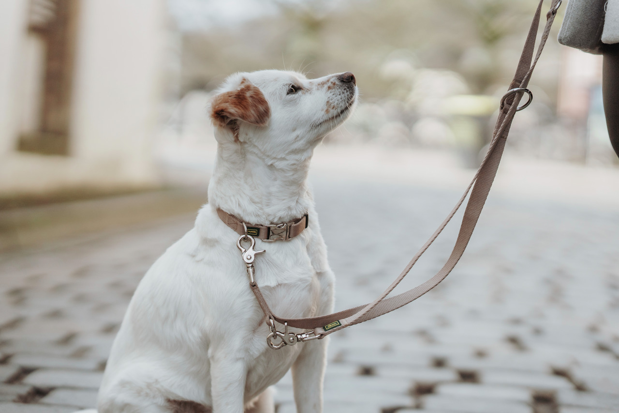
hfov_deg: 23.9
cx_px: 310
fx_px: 1461
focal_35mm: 85
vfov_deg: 16.1
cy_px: 206
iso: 500
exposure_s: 1/8000
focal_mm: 85
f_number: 1.8
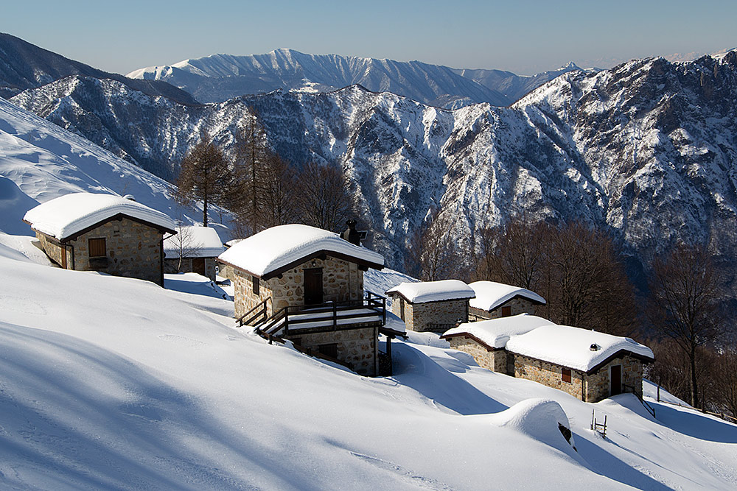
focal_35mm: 60
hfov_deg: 33.4
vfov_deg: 22.6
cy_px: 246
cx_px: 368
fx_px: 1228
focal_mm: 40
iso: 100
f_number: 11
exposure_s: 1/80
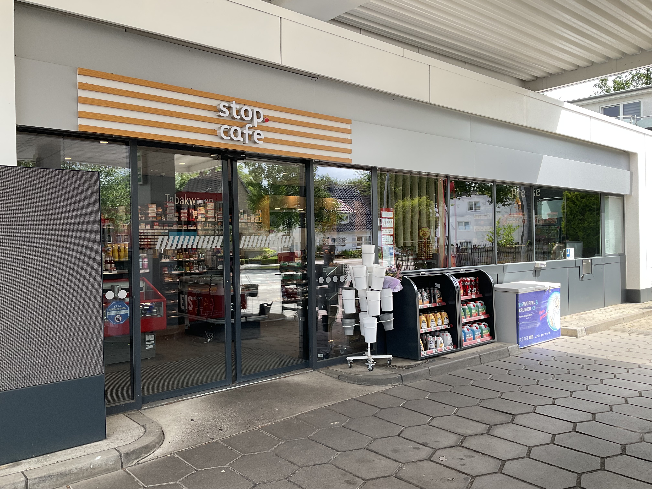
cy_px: 244
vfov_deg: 48.2
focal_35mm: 29
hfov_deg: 61.7
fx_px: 546
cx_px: 326
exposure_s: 1/289
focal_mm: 3
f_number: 1.8
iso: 16
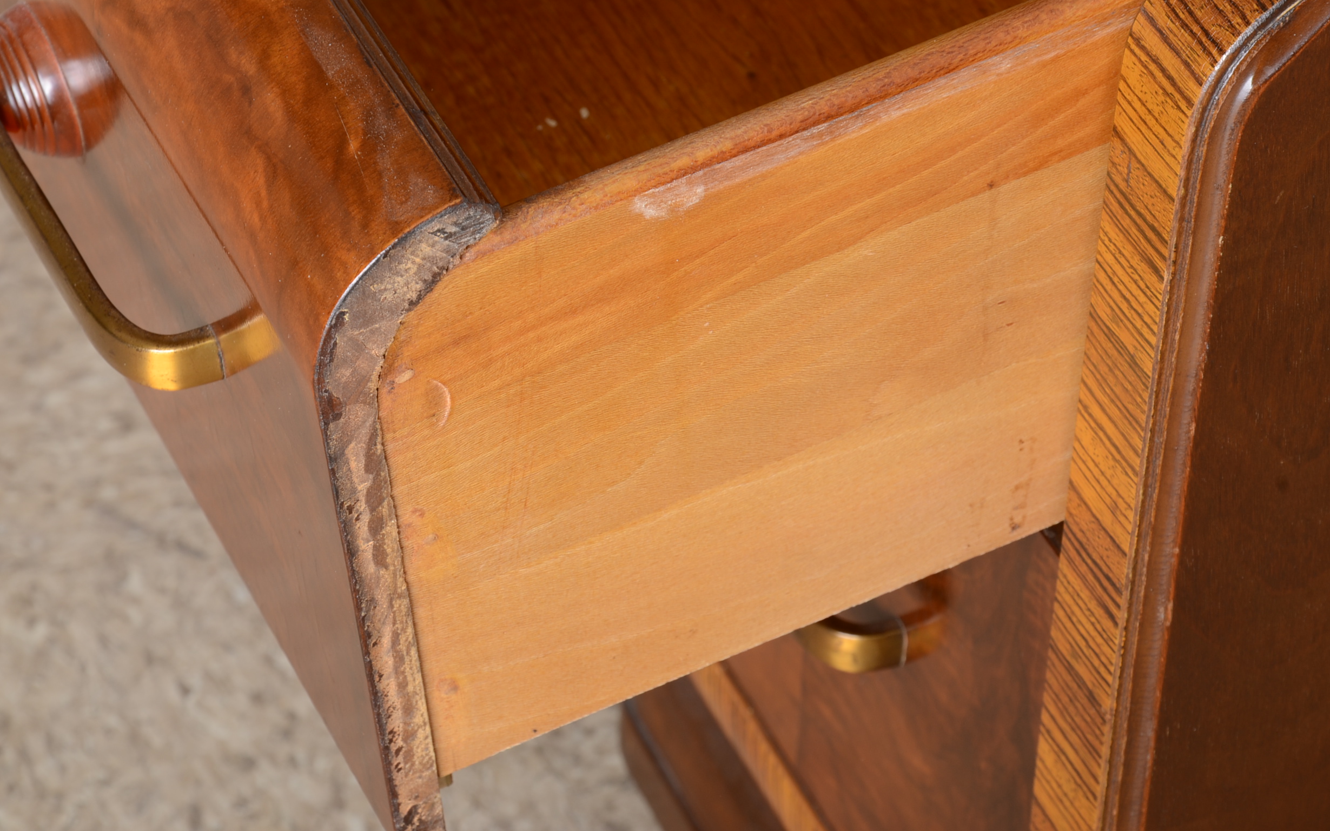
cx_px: 666
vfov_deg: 8.2
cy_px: 401
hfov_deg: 13.0
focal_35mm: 161
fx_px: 5818
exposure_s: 1/160
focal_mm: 105
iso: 125
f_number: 13
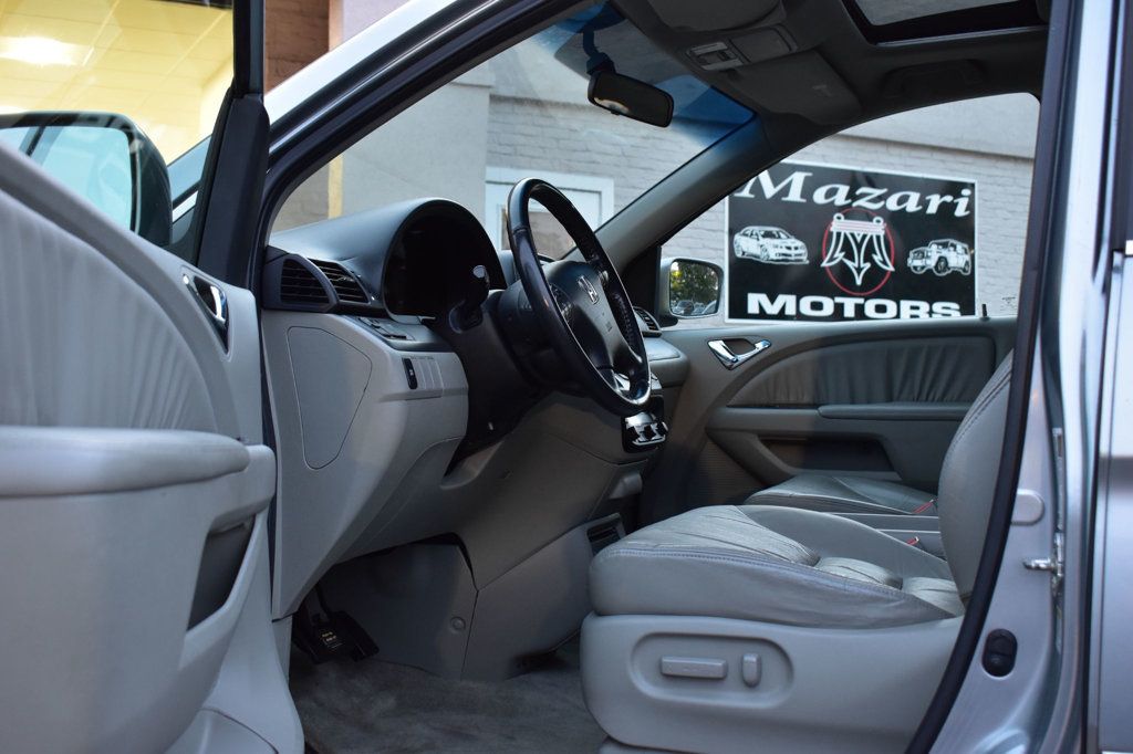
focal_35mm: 42
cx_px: 566
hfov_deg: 46.4
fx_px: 1321
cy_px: 377
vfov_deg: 31.9
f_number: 6.3
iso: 1100
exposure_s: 1/15
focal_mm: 28
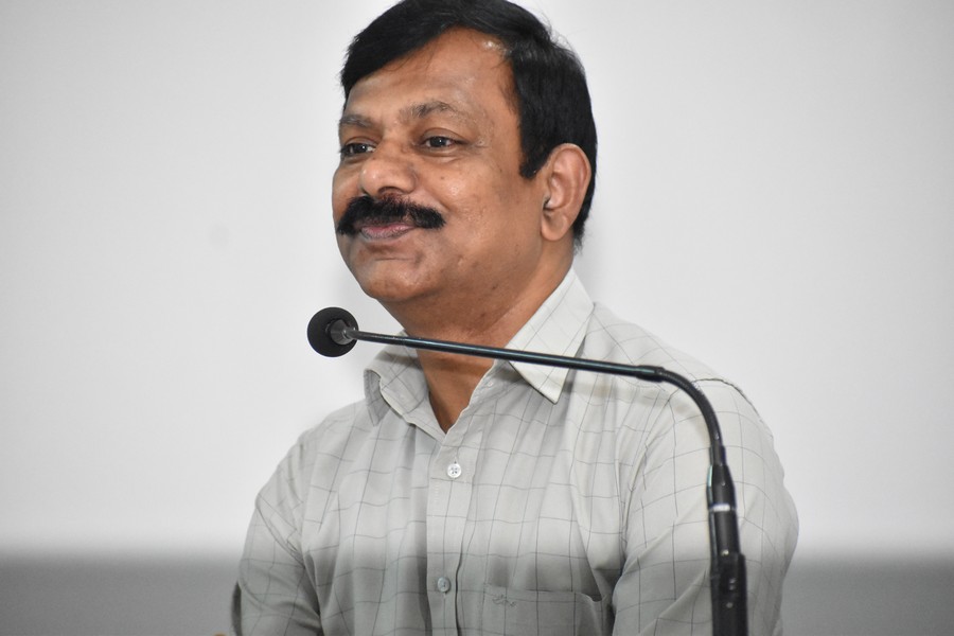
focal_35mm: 285
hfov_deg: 7.2
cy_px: 318
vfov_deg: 4.8
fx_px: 7552
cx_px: 477
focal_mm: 190
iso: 8000
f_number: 5.3
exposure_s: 1/320
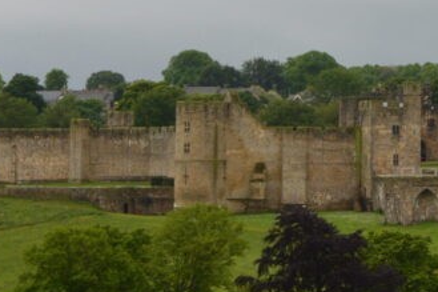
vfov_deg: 5.1
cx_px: 574
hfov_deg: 7.5
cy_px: 39
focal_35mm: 271
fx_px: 3291
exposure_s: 1/250
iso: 400
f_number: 10
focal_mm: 55
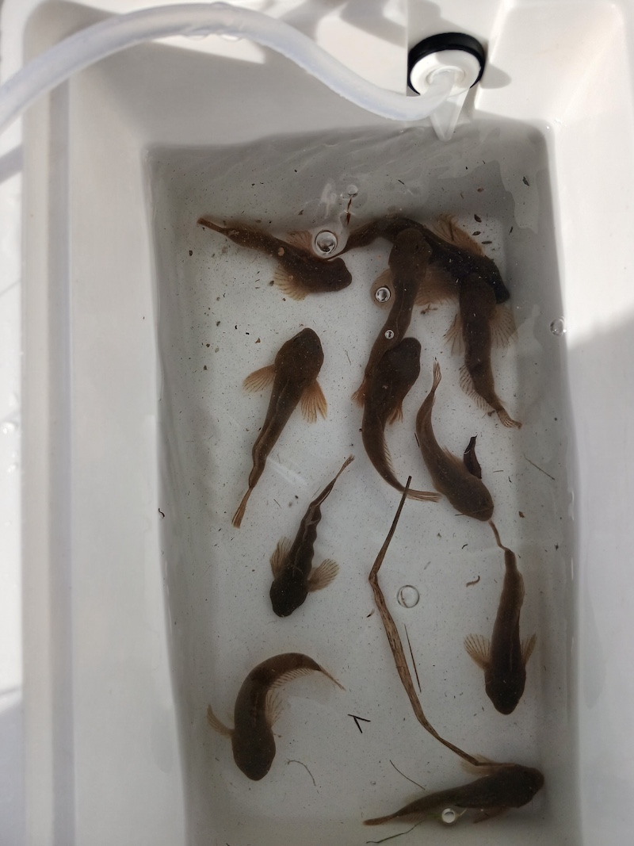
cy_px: 423
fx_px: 635
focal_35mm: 26
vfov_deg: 67.3
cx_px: 317
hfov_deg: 53.1
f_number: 1.8
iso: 20
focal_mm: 3.98
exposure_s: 1/726
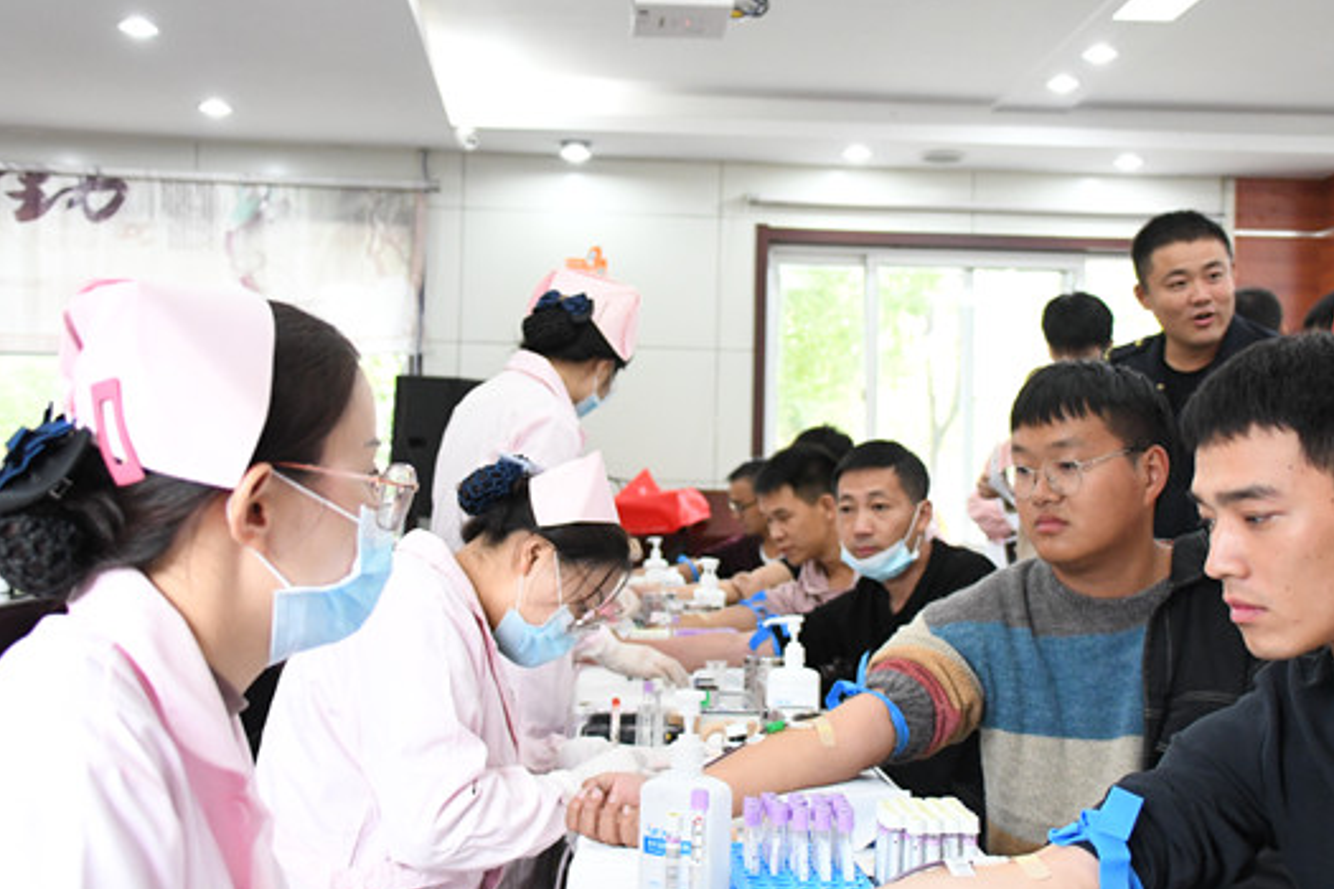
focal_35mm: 48
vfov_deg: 28.1
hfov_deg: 41.1
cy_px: 437
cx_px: 717
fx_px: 1779
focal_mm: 28
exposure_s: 1/100
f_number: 4.5
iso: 4000
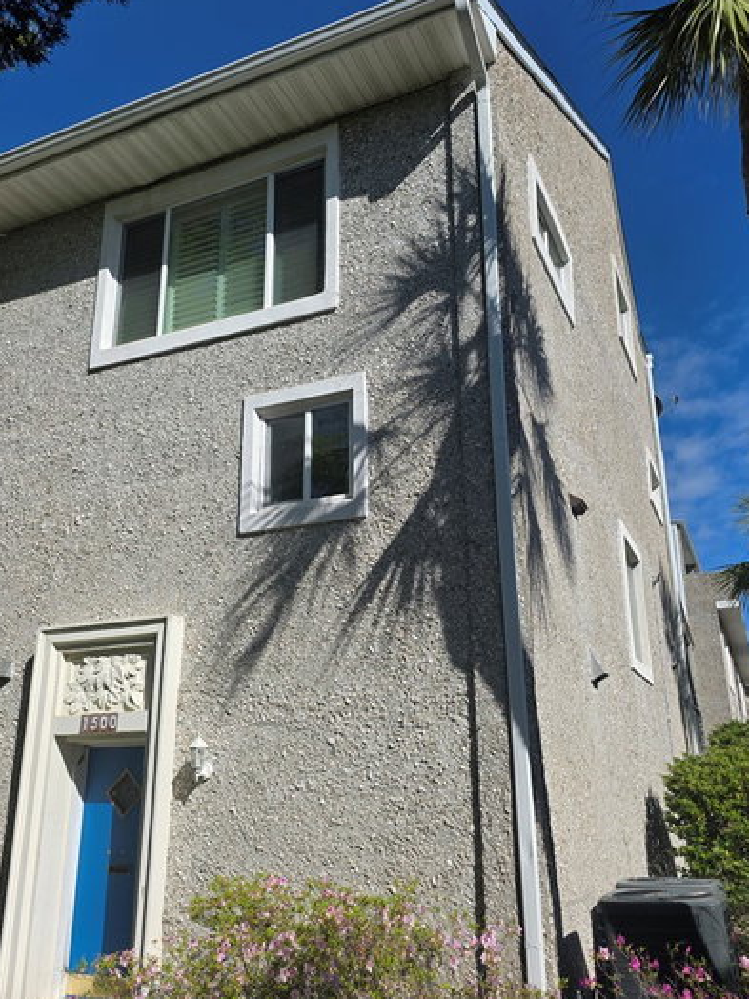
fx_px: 865
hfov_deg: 46.8
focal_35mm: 30
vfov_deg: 60.0
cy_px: 489
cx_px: 358
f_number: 1.7
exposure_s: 1/7944
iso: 80
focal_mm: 6.3
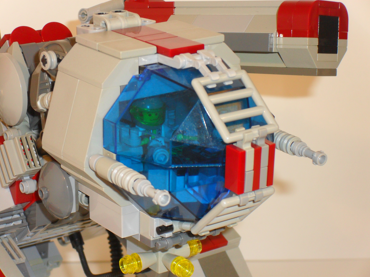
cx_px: 185
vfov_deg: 14.0
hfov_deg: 18.5
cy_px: 138
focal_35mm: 106
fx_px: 1133
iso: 200
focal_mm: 18.9
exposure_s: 1/60
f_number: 5.8
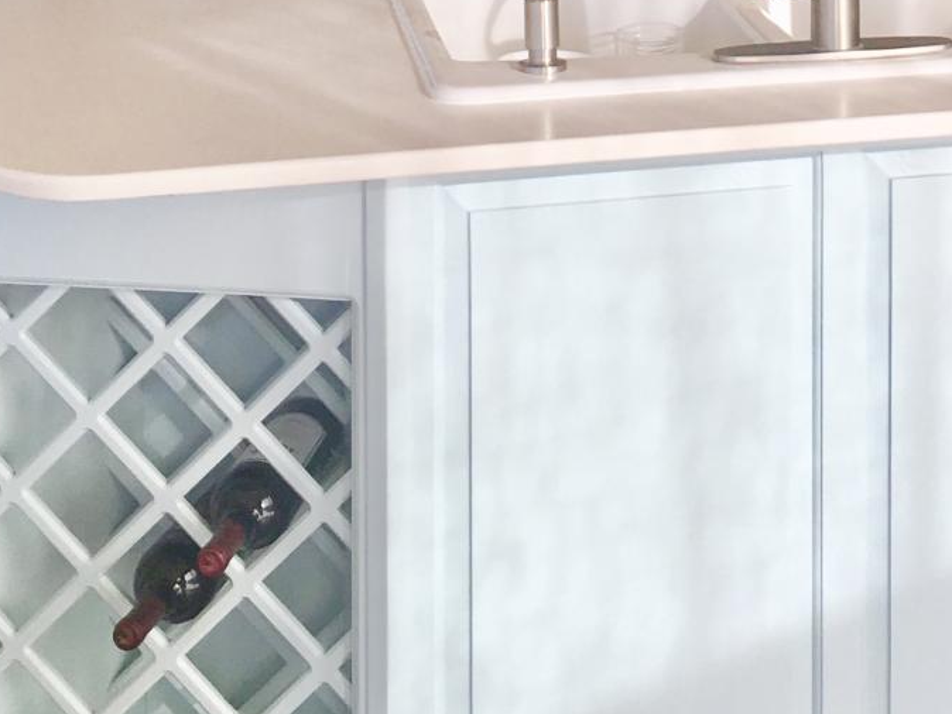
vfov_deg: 15.8
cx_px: 795
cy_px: -346
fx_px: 2366
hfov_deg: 22.4
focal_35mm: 86
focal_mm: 4.15
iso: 25
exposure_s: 1/323
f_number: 2.2
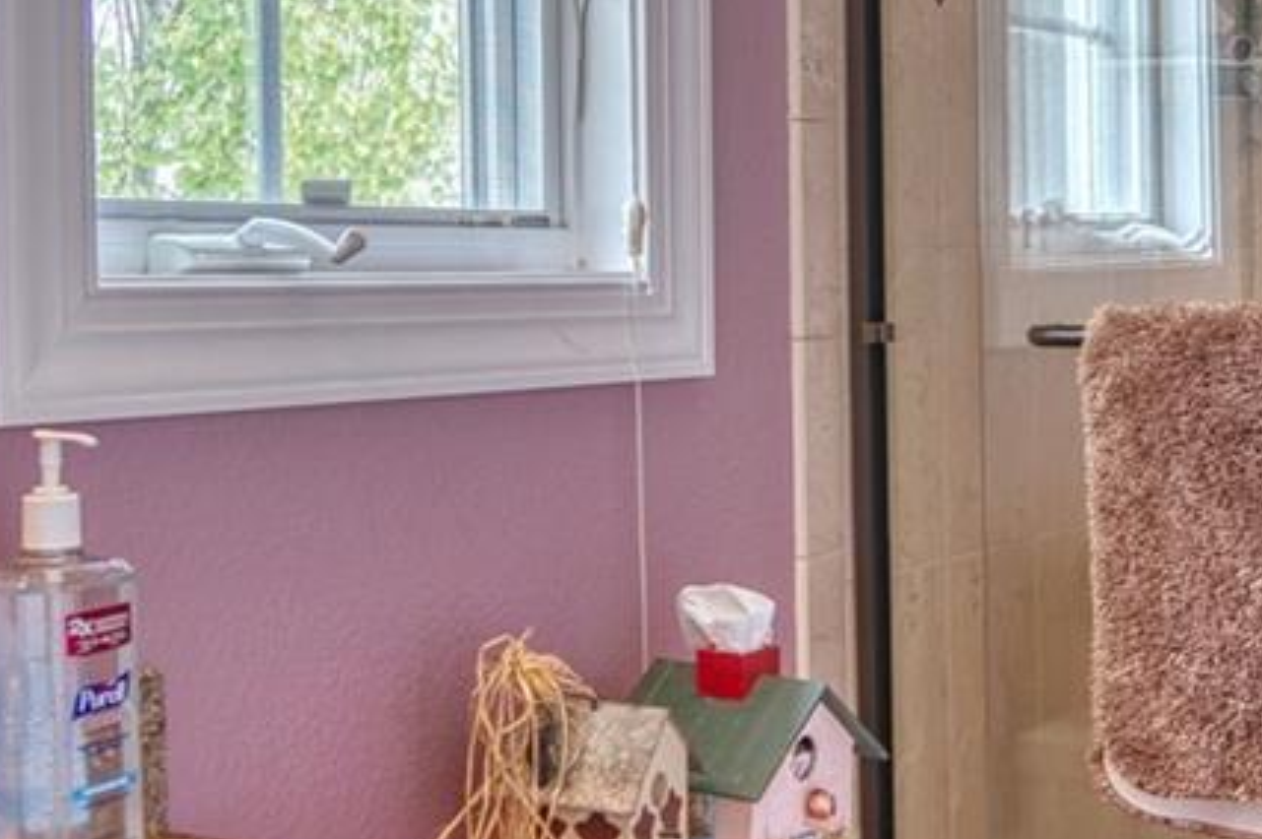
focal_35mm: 60
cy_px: 287
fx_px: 2102
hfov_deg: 32.9
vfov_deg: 22.5
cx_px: 904
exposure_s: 1/20
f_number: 4.5
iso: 500
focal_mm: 16
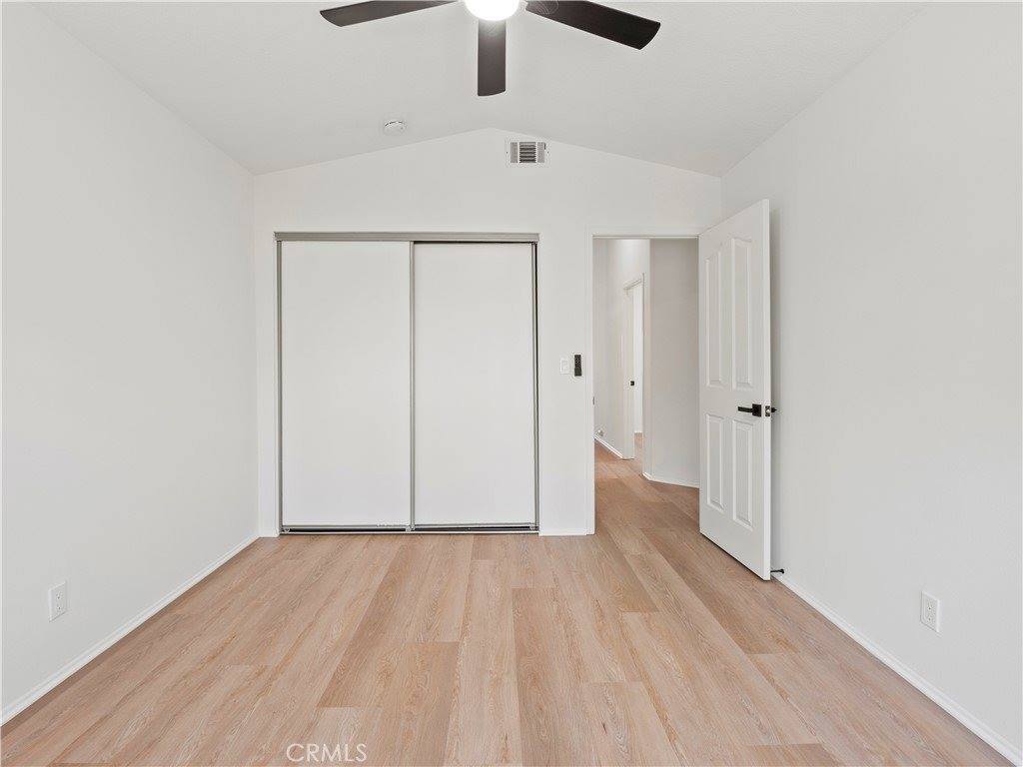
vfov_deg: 78.1
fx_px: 473
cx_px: 512
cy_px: 384
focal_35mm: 16
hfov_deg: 94.5
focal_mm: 8
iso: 200
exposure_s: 1/3
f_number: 8
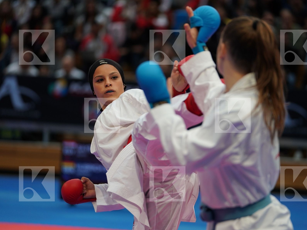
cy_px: 115
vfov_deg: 9.1
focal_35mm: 163
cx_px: 167
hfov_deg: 12.1
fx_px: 1445
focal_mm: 150
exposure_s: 1/1000
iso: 1000
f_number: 2.8
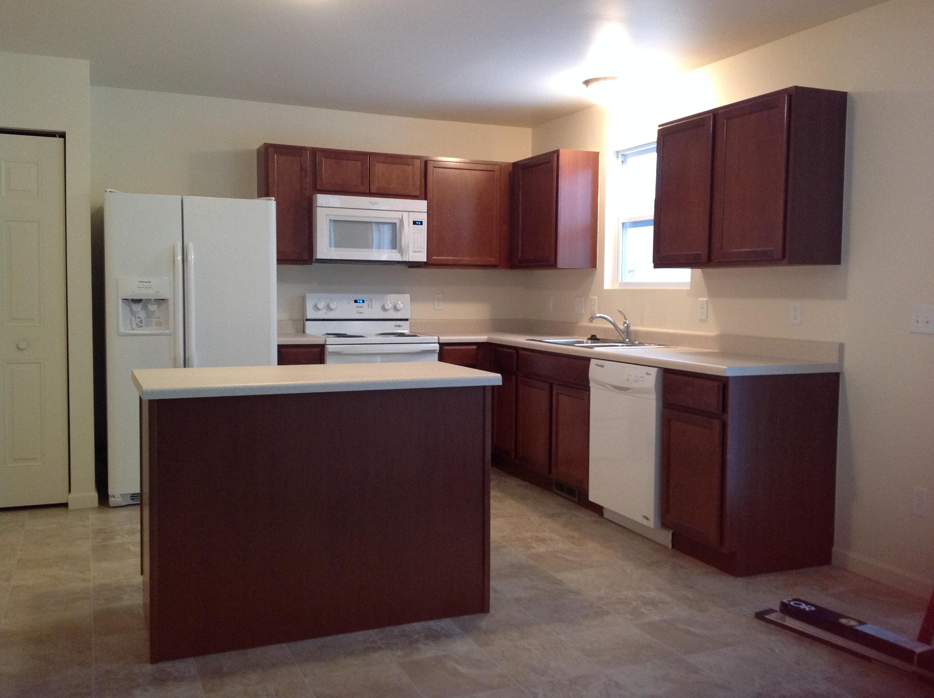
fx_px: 943
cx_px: 467
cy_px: 349
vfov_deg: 40.6
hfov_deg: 52.7
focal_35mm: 35
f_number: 2.4
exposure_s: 1/15
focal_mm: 4.28
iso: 200
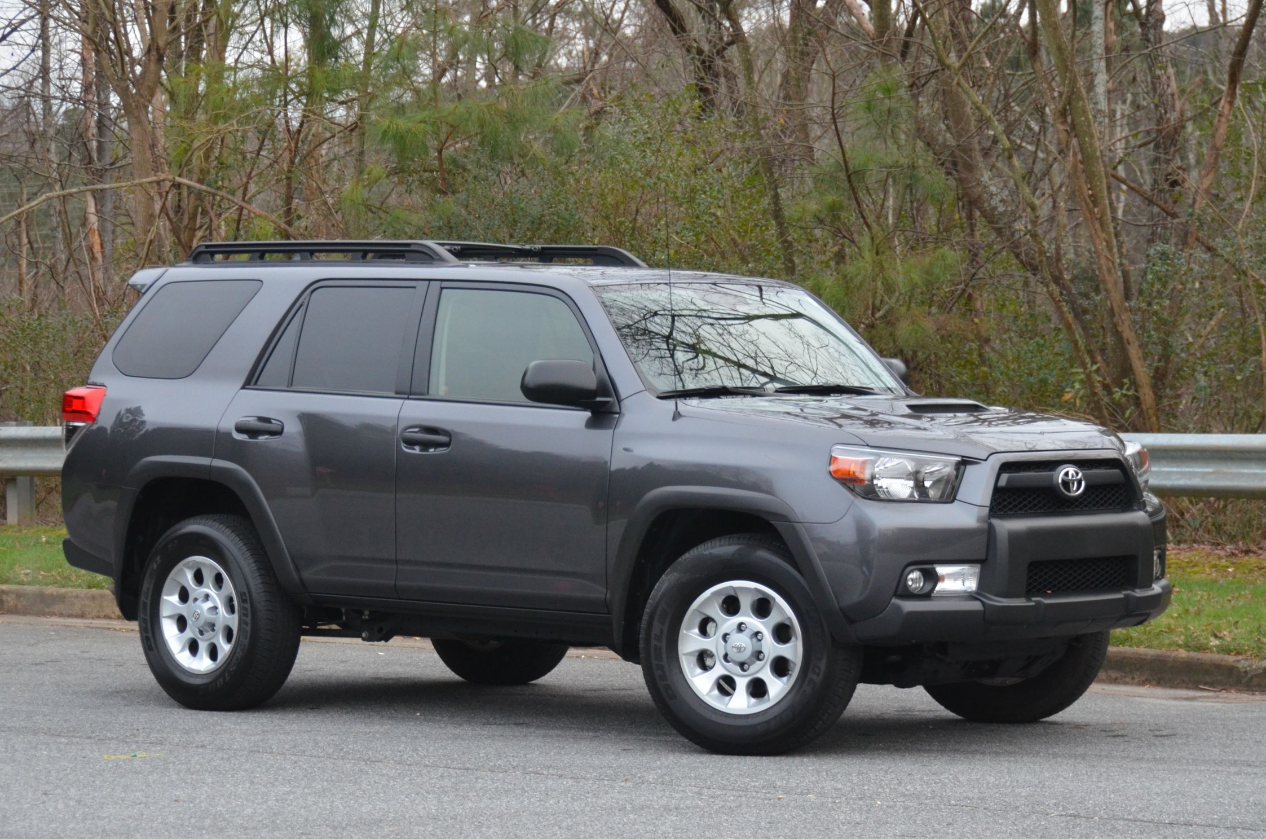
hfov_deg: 18.9
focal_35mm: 109
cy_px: 429
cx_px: 643
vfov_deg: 12.6
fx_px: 3810
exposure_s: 1/100
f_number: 5
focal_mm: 65
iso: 1600
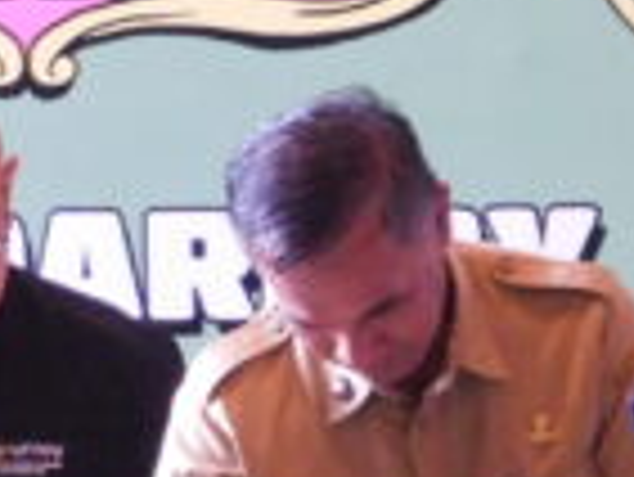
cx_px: 656
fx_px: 14335
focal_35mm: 782
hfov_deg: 2.5
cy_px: 580
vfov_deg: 1.9
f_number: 5.4
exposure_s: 1/15
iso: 800
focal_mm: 32.7
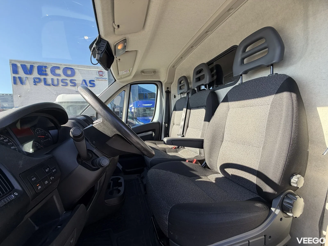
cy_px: 123
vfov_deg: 85.7
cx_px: 164
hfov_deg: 102.1
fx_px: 133
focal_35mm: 14
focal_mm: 2.22
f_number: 2.2
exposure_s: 1/199
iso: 40
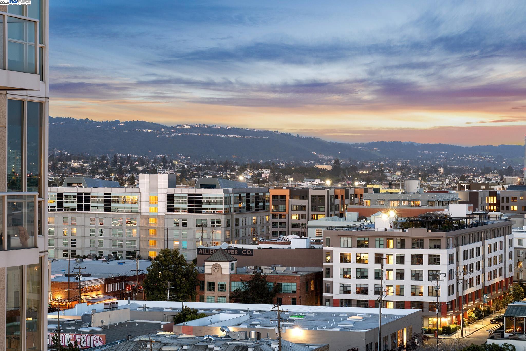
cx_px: 263
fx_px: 1578
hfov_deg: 18.9
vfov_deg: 12.7
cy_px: 176
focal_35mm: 108
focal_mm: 108
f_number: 11
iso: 160
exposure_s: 3.2
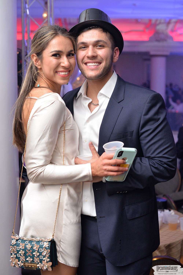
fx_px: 381
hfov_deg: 27.0
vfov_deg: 39.6
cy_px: 138
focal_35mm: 50
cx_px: 92
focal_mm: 50
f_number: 4
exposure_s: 1/125
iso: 2000
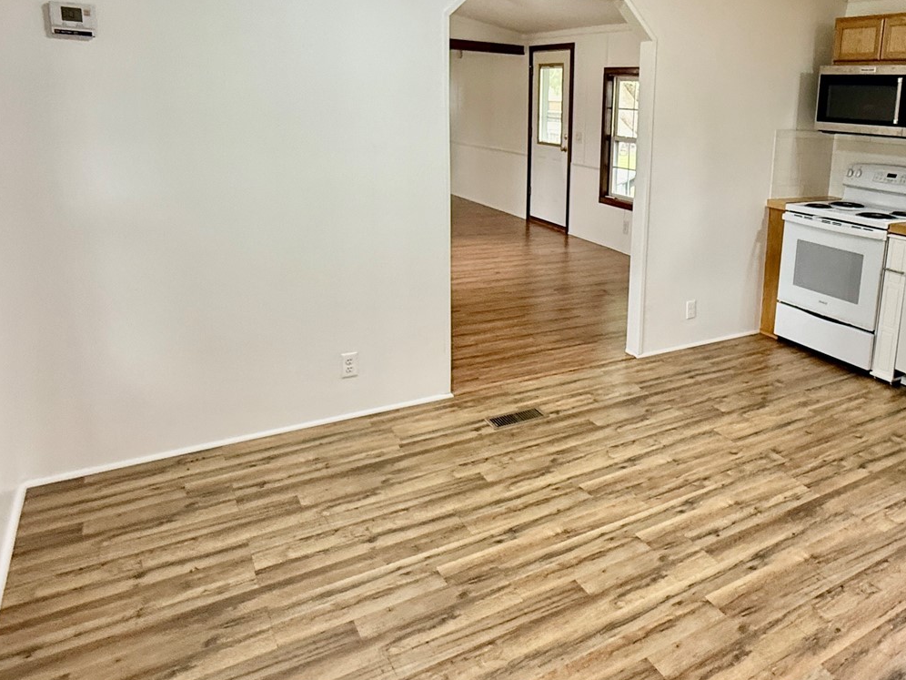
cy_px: 239
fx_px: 707
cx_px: 636
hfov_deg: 62.9
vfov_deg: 50.6
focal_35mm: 27
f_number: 2.2
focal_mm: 2.22
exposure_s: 1/120
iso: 320
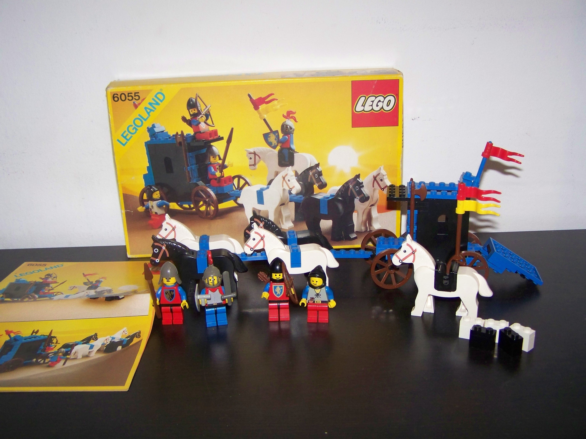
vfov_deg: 37.7
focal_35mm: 38
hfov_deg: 49.0
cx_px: 293
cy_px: 220
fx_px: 643
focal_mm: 6.3
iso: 200
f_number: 2.8
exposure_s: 1/30
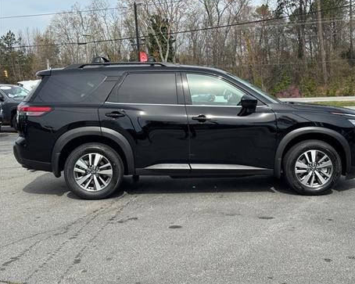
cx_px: 195
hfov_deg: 36.0
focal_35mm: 52
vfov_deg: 29.1
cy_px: 137
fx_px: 546
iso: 64
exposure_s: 1/3096
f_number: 1.78
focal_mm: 6.76
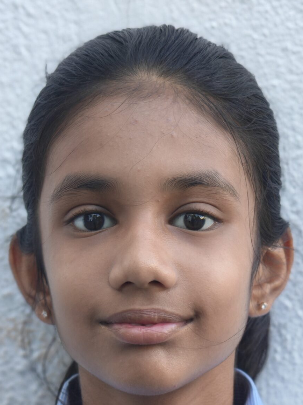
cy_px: 446
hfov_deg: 9.6
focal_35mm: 155
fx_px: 1809
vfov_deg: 12.5
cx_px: 149
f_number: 4.5
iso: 125
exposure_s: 1/100
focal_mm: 13.3
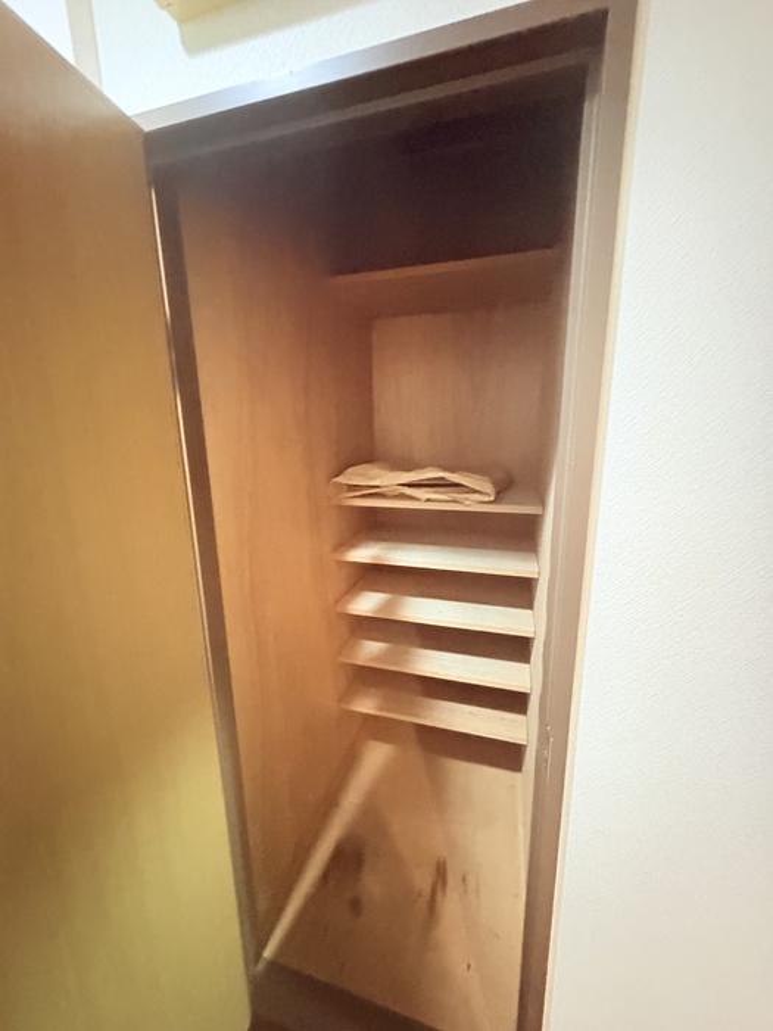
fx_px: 417
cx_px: 386
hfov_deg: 85.7
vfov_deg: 102.1
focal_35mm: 14
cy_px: 516
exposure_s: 1/25
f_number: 2.2
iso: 1250
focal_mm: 2.22
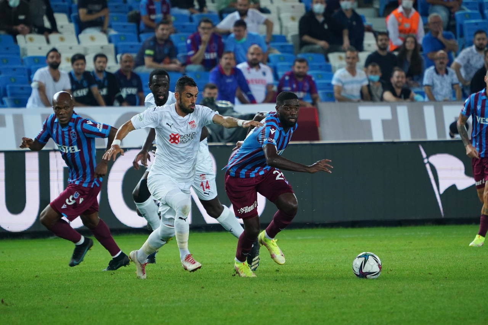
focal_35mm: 600
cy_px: 162
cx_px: 244
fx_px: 8132
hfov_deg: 3.4
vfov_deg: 2.3
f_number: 5.6
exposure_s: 1/1000
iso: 2500
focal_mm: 400
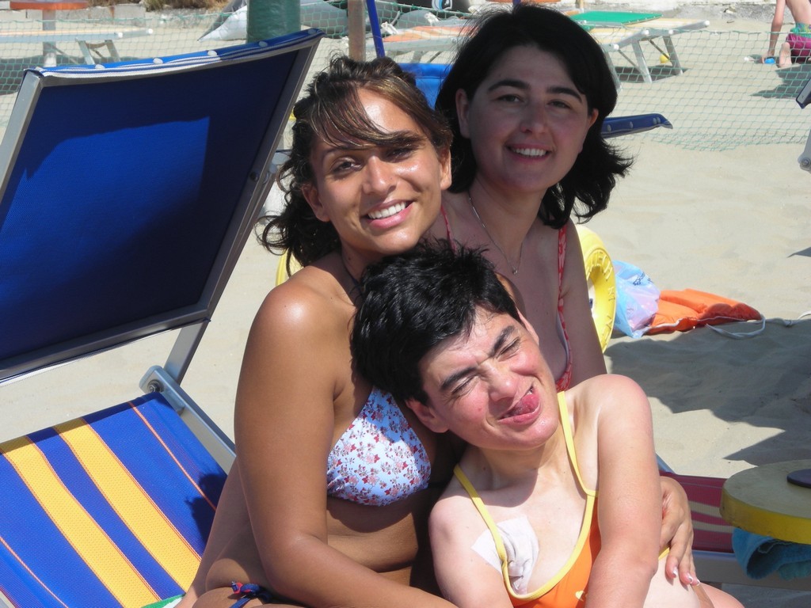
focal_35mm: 116
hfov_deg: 17.0
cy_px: 304
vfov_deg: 12.8
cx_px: 406
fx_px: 2718
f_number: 5.3
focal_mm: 19.2
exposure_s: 1/258
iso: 50
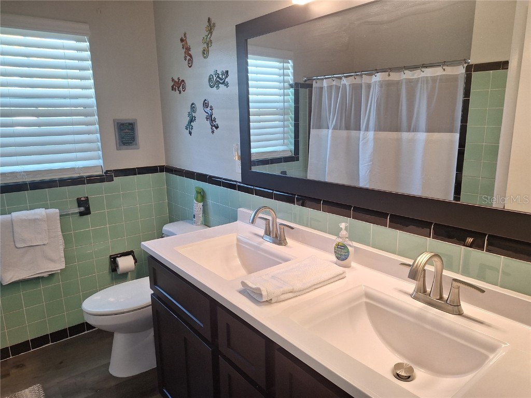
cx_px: 266
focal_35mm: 23
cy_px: 199
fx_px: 353
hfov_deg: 73.9
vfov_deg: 58.9
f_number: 1.8
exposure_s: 1/60
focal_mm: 5.54
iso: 50
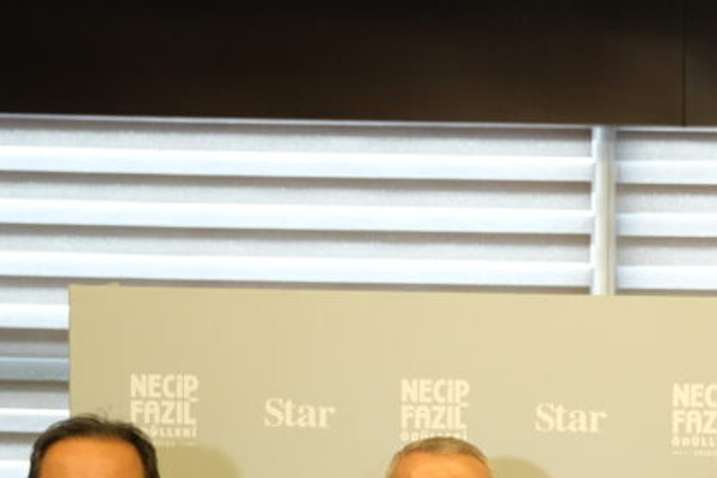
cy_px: 720
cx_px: 956
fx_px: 2689
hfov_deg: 14.5
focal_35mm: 135
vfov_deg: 9.8
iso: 800
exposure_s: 1/60
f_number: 2.8
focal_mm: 29.2
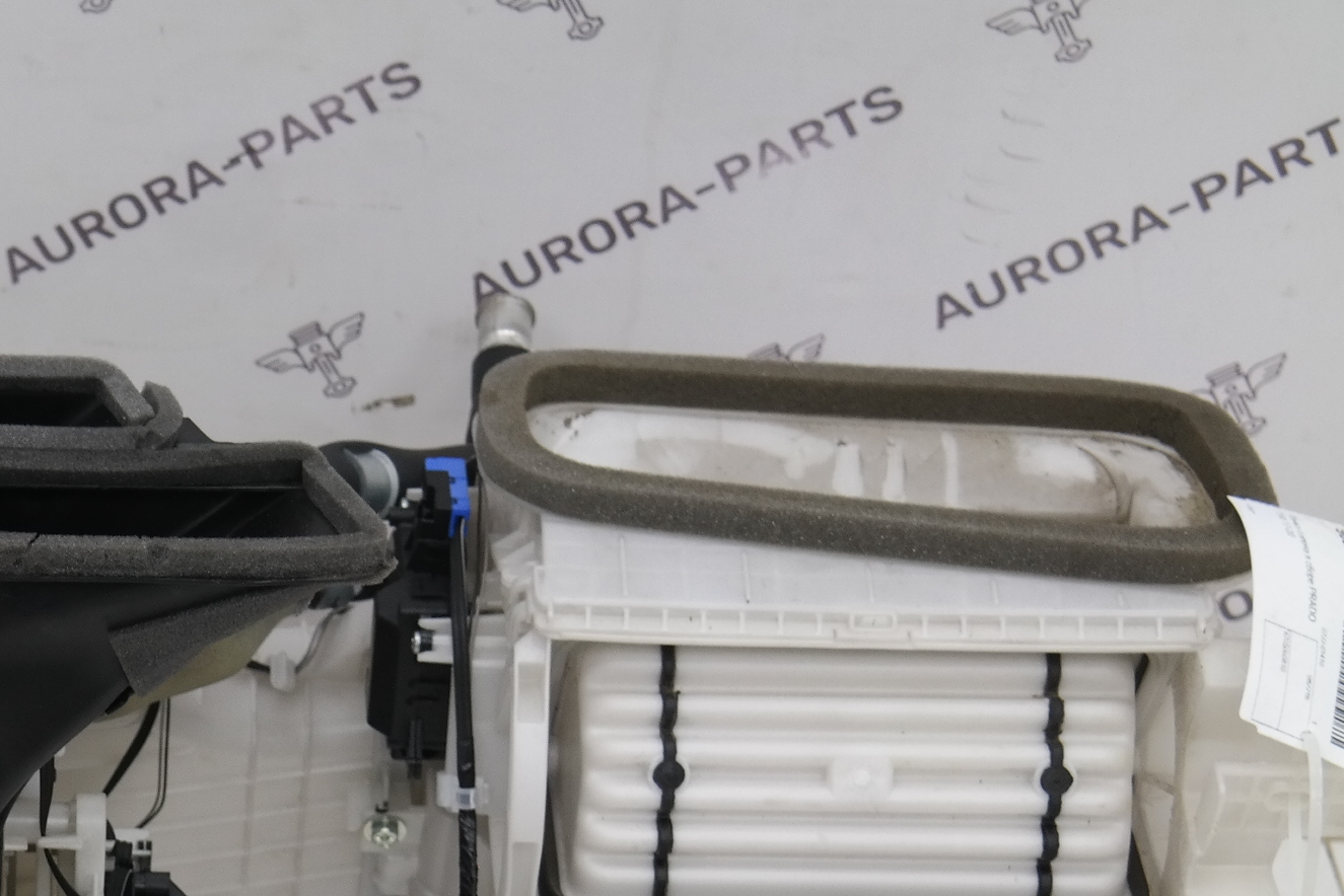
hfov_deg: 16.8
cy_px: 887
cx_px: -16
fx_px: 4443
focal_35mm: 119
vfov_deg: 11.4
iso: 400
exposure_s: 1/60
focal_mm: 35
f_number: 4.5
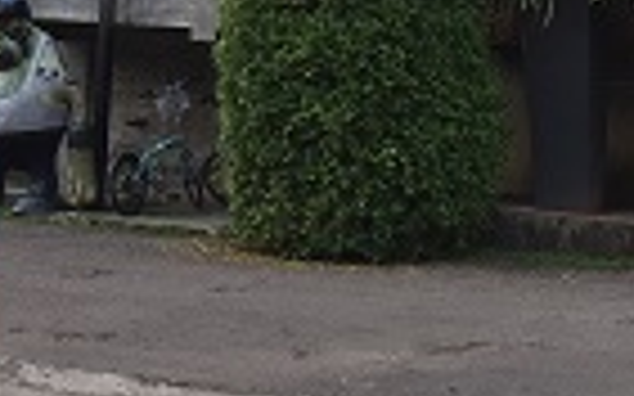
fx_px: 1710
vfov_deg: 12.1
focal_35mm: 99
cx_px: 171
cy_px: -324
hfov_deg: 20.9
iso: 32
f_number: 2.2
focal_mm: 4.15
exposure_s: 1/50
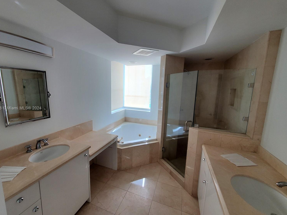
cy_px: 108
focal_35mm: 14
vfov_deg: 85.7
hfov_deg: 101.9
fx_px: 116
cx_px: 134
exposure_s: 1/120
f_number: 2.2
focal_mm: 1.8
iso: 64
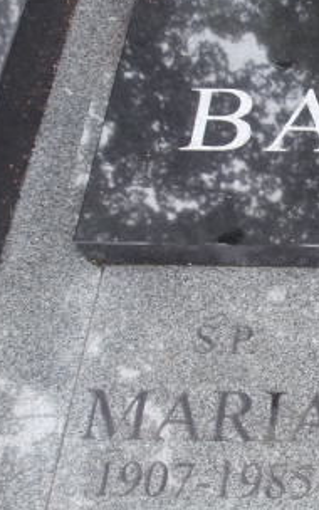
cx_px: 514
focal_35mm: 67
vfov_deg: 30.6
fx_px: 932
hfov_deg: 17.1
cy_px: 245
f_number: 3.5
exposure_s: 1/40
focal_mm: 5.36
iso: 100
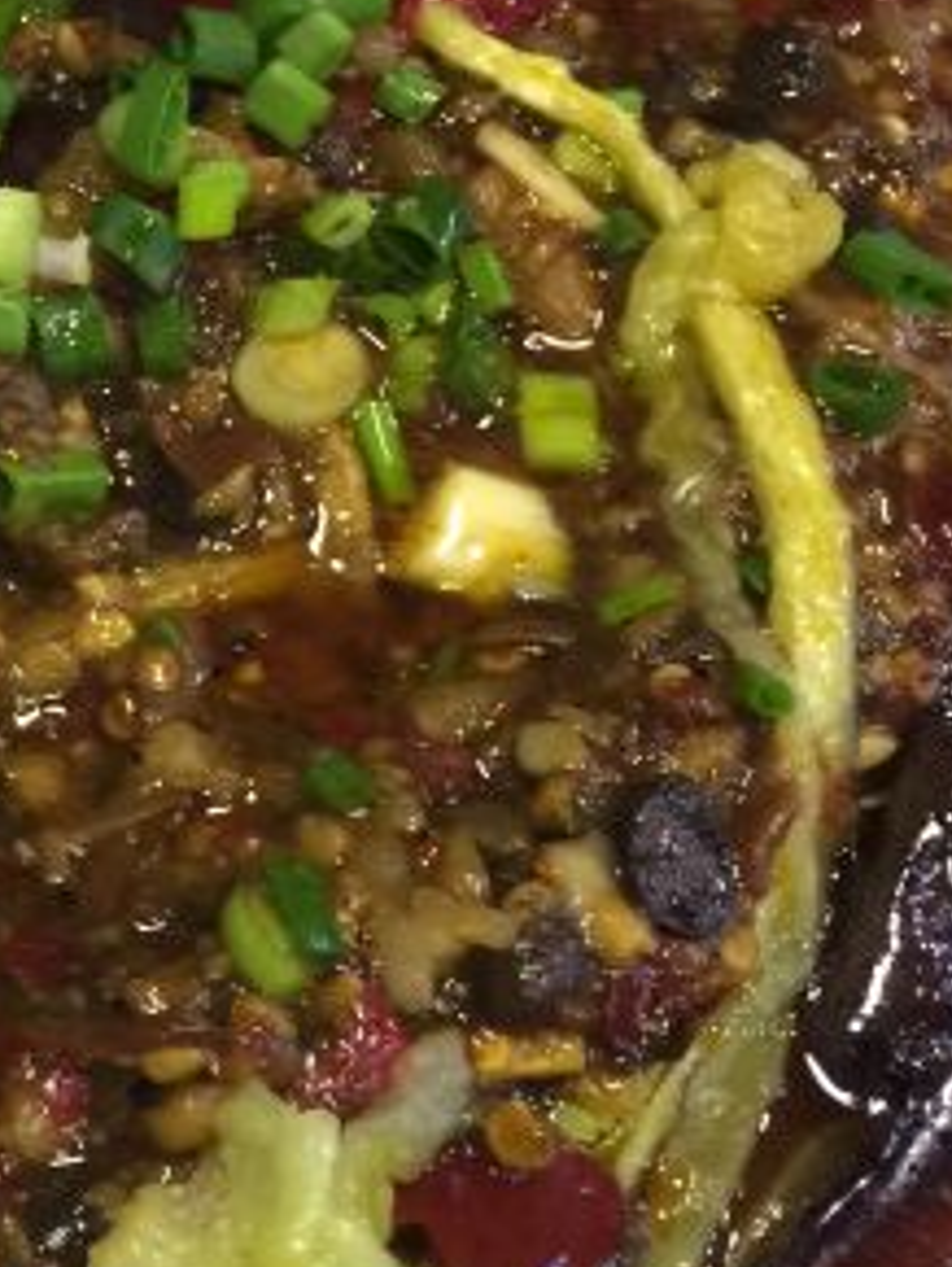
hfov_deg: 19.9
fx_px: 2563
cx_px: -159
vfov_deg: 27.8
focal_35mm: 70
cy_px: 620
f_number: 2.2
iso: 125
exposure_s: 1/10
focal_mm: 4.15
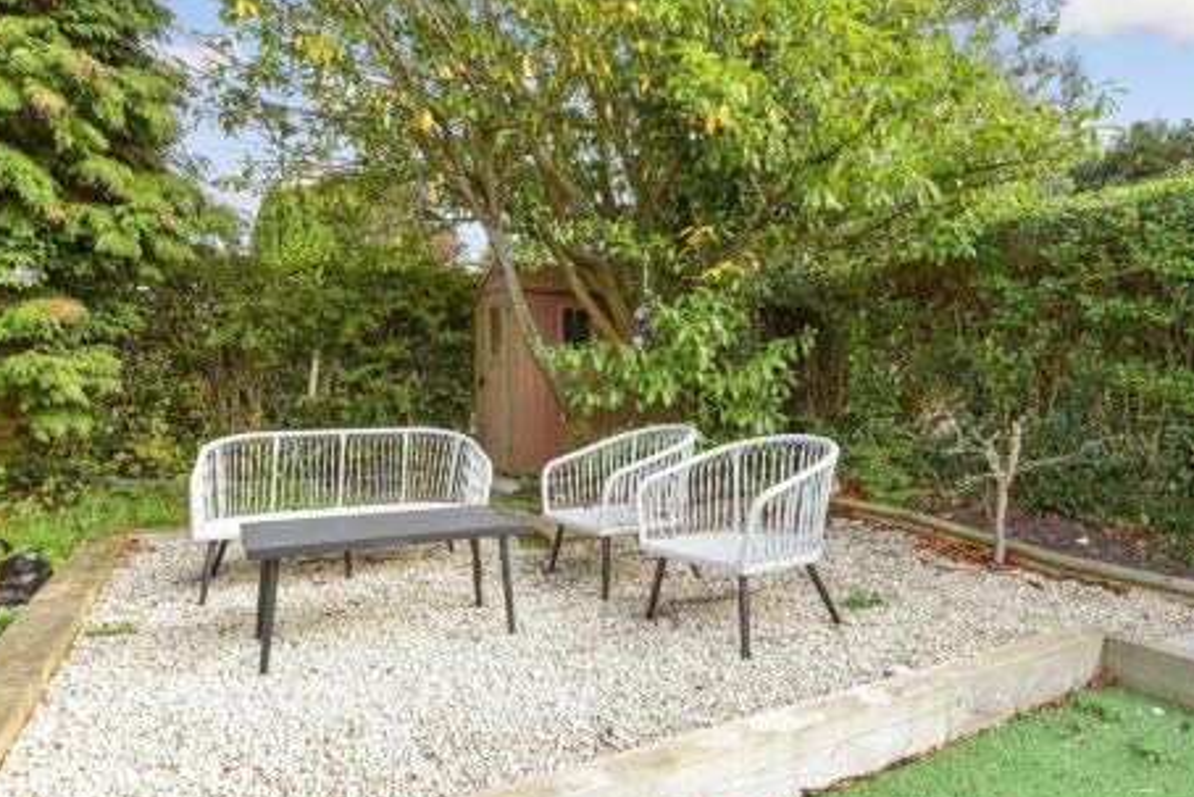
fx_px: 730
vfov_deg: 57.3
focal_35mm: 22
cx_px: 592
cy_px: 409
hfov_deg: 78.6
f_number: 8
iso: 160
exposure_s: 1/40
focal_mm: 14
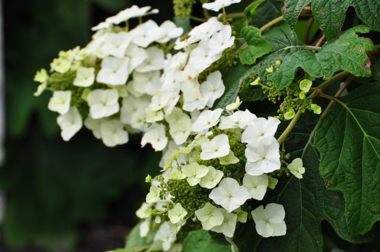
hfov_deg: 4.6
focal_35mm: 450
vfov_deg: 3.0
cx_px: 190
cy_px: 126
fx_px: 4744
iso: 640
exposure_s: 1/500
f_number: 7.1
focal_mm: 300
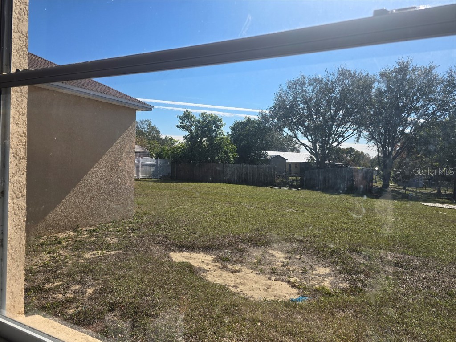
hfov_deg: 73.9
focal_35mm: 23
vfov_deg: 58.9
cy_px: 171
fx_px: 303
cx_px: 228
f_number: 1.7
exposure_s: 1/989
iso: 12
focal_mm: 6.3
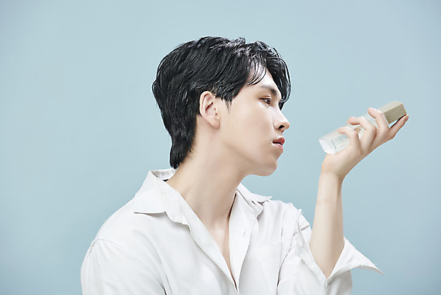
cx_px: 220
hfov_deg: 13.5
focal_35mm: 152
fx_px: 1864
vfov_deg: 9.1
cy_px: 142
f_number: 5.6
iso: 50
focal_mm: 145
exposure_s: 1/125
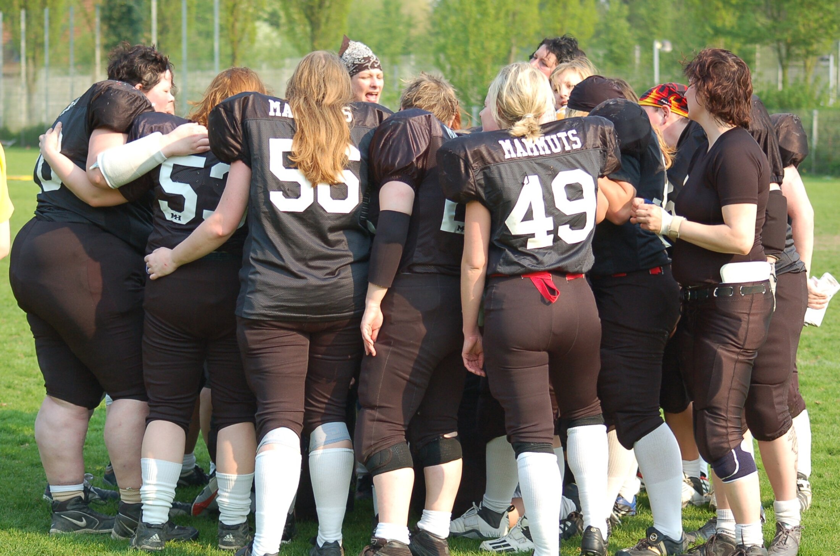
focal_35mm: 105
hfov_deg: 19.5
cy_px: 278
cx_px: 420
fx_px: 2445
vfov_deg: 13.0
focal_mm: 70
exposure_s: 1/800
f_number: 4
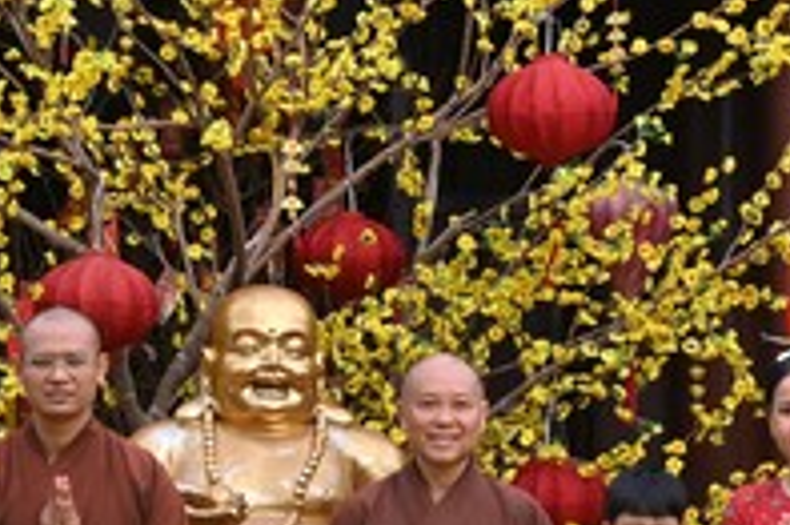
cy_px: 389
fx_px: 3618
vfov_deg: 8.3
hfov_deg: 12.5
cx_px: 317
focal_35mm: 165
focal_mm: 50
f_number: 9
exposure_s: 1/200
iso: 160
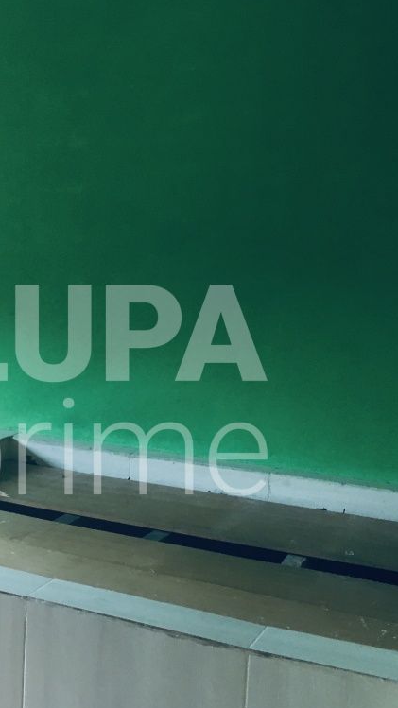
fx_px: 1014
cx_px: -16
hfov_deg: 21.3
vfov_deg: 38.4
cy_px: 404
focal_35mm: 54
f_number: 2.2
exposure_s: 1/30
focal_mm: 4.15
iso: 40
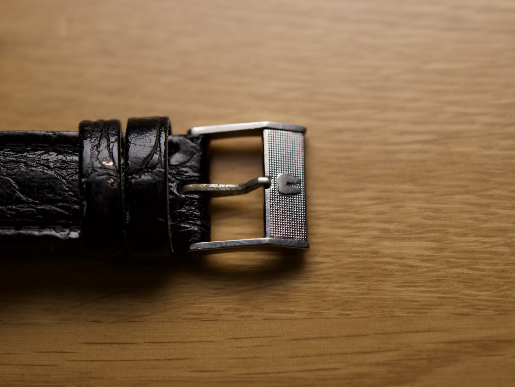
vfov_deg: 20.7
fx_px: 1056
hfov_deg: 27.4
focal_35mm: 71
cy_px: 184
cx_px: 292
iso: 160
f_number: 6.3
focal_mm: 60
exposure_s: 1/800
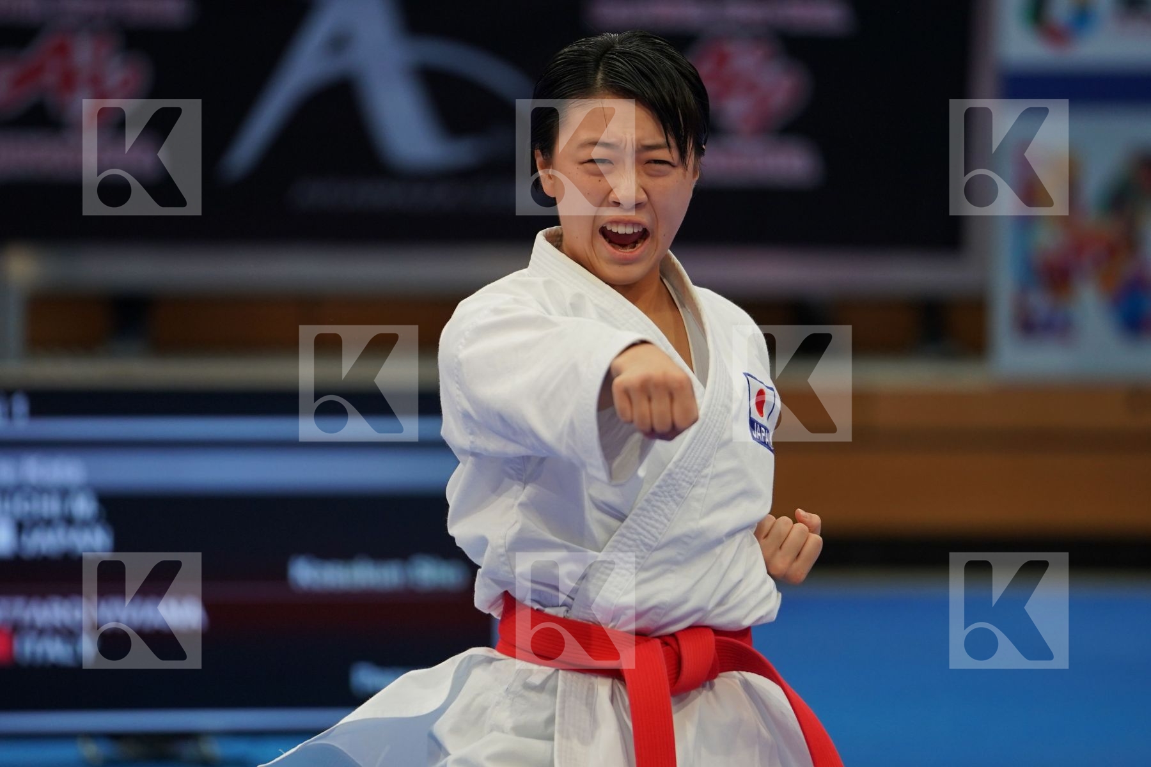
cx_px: 576
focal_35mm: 300
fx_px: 9591
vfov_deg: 4.6
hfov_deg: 6.9
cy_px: 384
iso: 640
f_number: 2.8
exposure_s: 1/500
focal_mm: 200
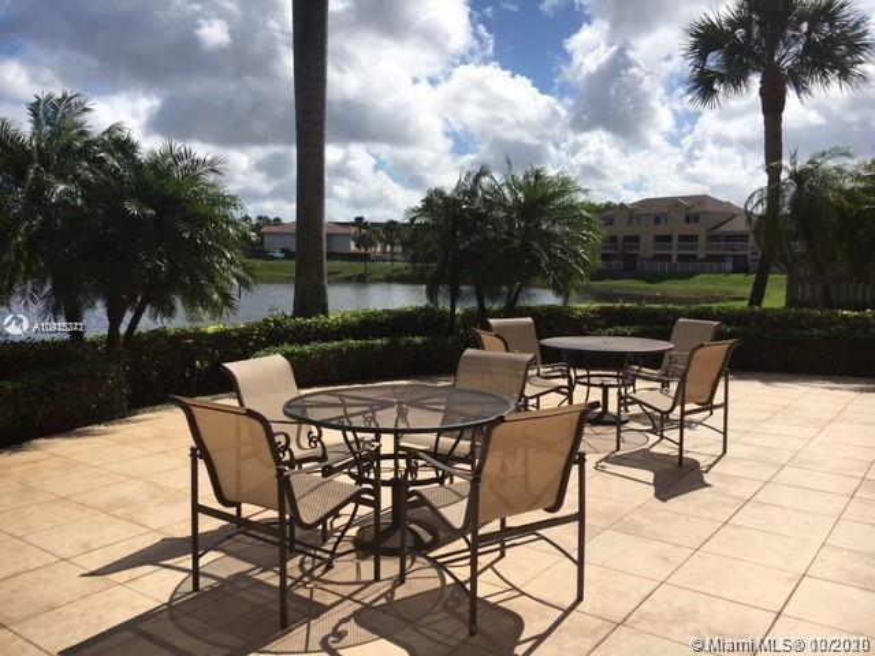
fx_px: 733
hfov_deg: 61.7
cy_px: 328
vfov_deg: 48.2
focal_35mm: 29
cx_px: 438
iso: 25
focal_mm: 4.15
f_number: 2.2
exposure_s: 1/3344
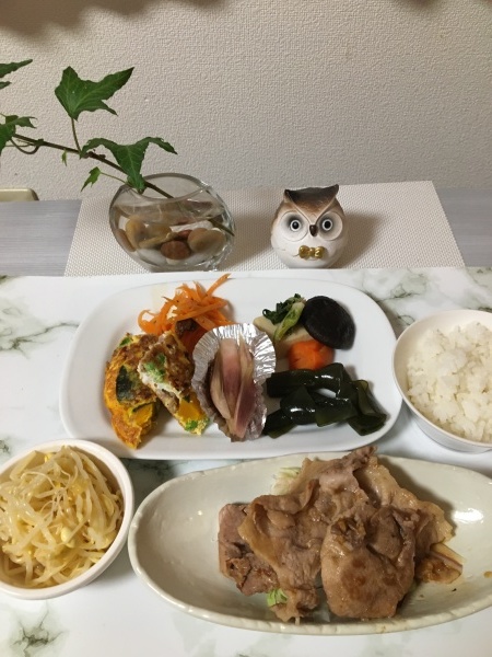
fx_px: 550
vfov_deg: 61.7
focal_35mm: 29
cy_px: 328
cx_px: 246
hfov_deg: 48.2
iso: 125
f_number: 2.2
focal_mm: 4.15
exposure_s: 1/30
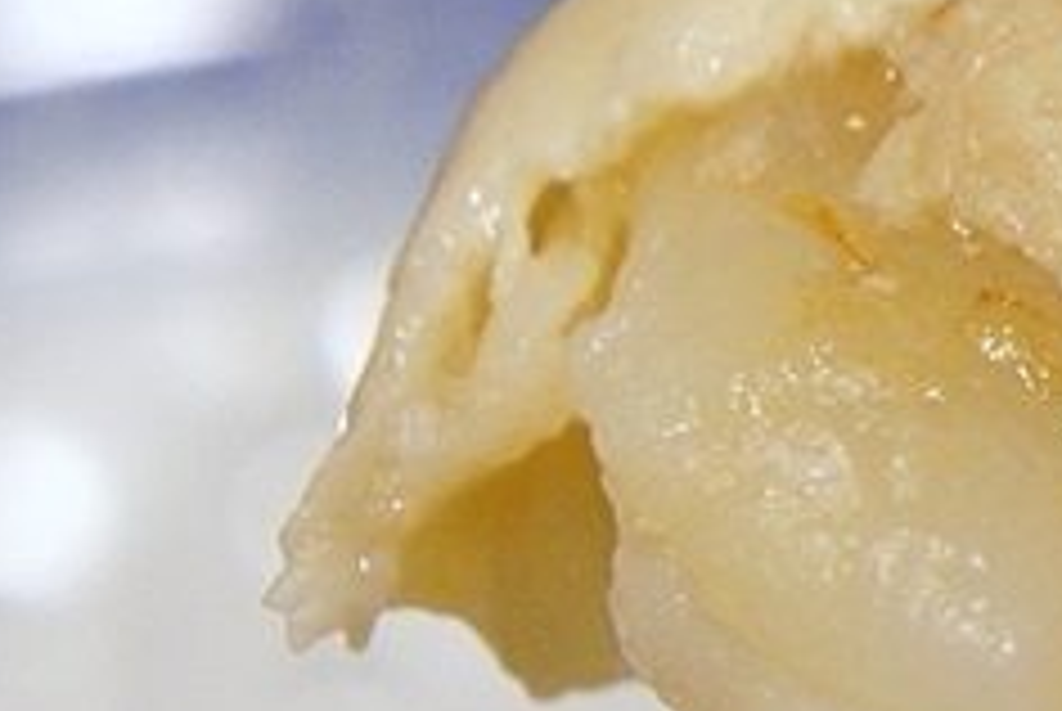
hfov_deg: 6.5
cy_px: 173
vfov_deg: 4.4
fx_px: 9271
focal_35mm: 314
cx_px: 1566
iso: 1600
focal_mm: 55
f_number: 6.3
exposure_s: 1/40
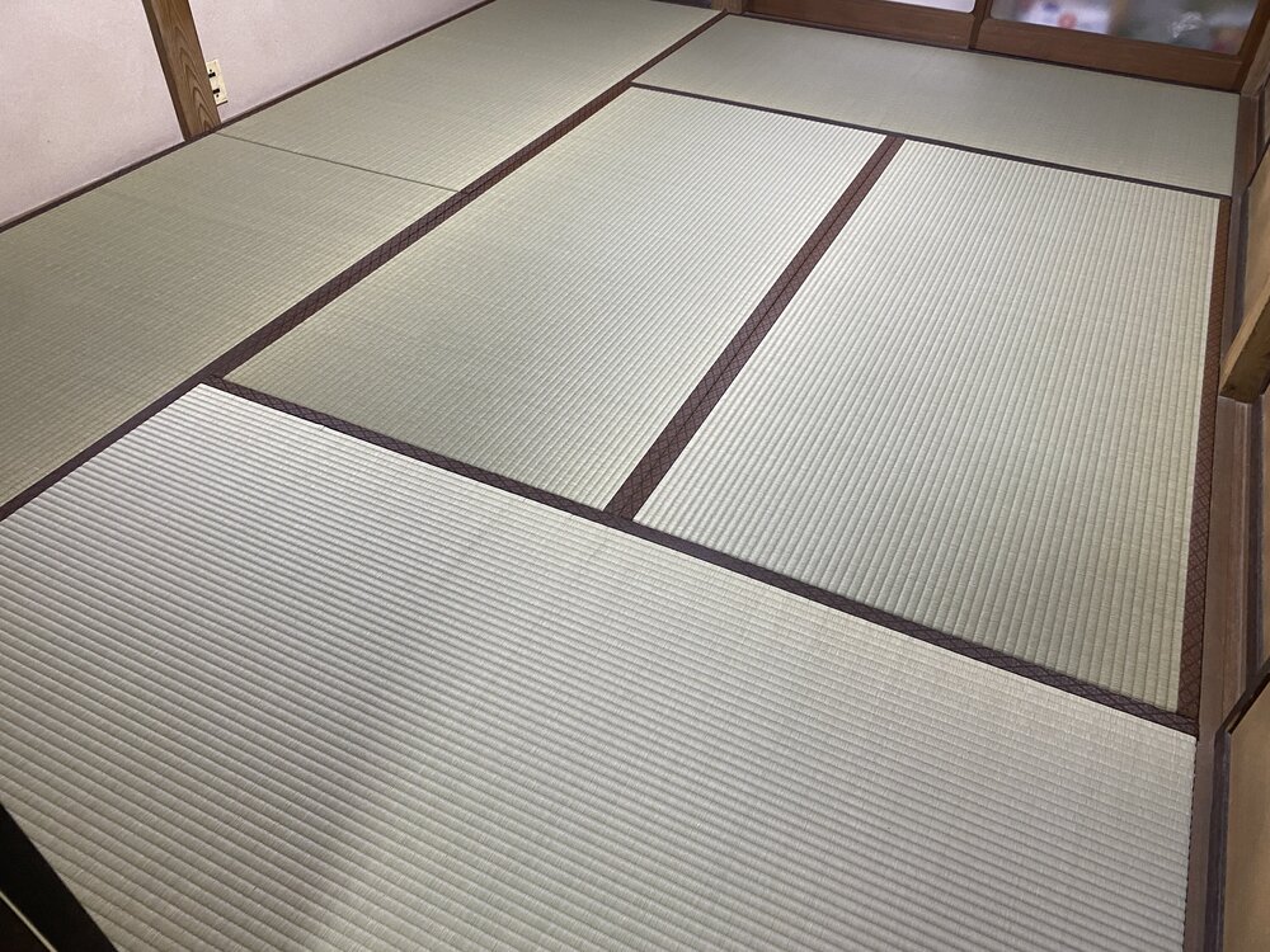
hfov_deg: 67.3
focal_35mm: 26
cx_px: 635
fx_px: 954
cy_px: 476
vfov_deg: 53.1
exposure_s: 1/60
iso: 125
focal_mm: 4.2
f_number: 1.8
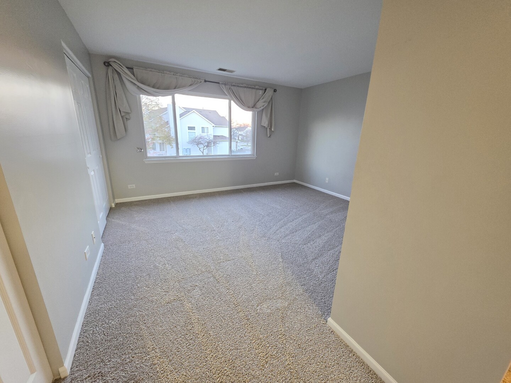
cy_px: 192
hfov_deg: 106.2
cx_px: 256
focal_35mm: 13
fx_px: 192
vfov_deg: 89.9
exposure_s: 1/40
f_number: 1.9
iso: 800
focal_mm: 2.2
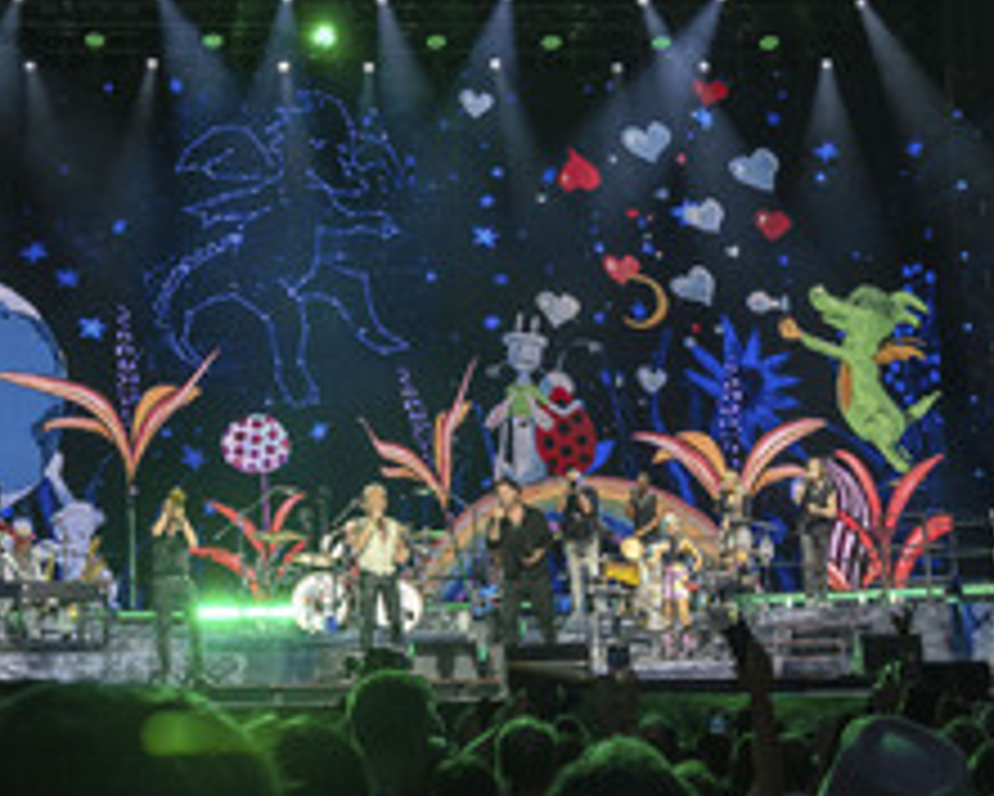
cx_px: 398
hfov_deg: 27.4
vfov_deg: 21.9
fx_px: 2031
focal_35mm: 69
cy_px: 171
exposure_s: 1/320
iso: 1600
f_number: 8
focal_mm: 36
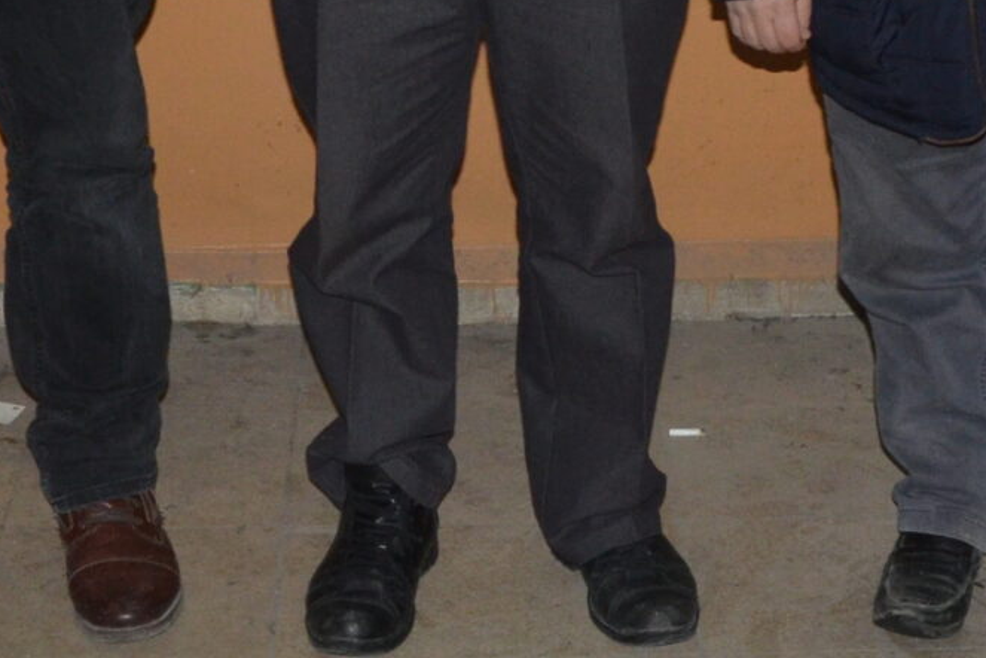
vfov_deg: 12.3
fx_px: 2848
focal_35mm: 104
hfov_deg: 19.6
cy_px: -450
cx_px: 442
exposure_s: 1/60
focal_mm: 18
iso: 800
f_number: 5
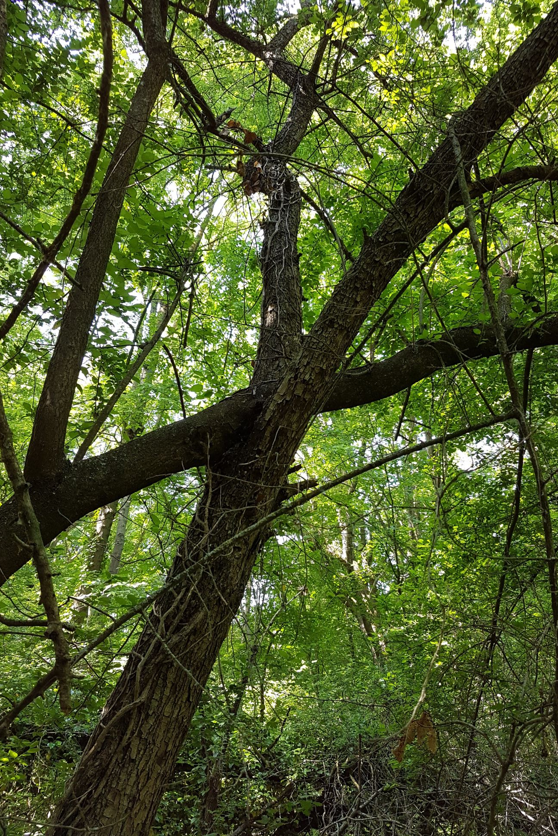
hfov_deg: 46.3
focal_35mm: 28
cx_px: 305
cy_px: 406
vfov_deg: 65.5
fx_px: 651
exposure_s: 1/100
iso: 64
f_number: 1.7
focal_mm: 4.2
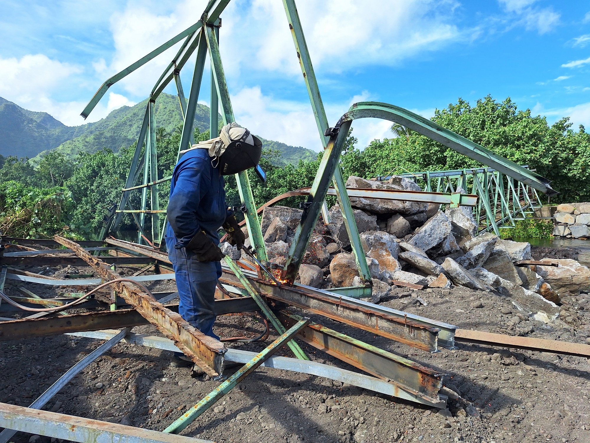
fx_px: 392
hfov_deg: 73.9
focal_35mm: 23
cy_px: 222
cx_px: 295
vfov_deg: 58.9
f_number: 1.8
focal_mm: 5.54
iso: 40
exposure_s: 1/1862
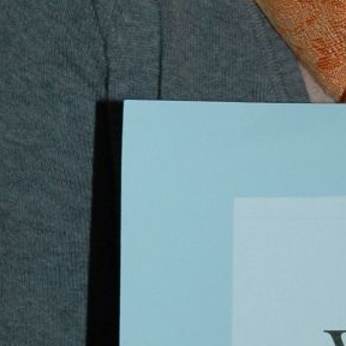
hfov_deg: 5.7
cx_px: 473
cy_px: -1
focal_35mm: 306
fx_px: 3460
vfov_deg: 5.7
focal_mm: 46
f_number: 4.5
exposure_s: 1/60
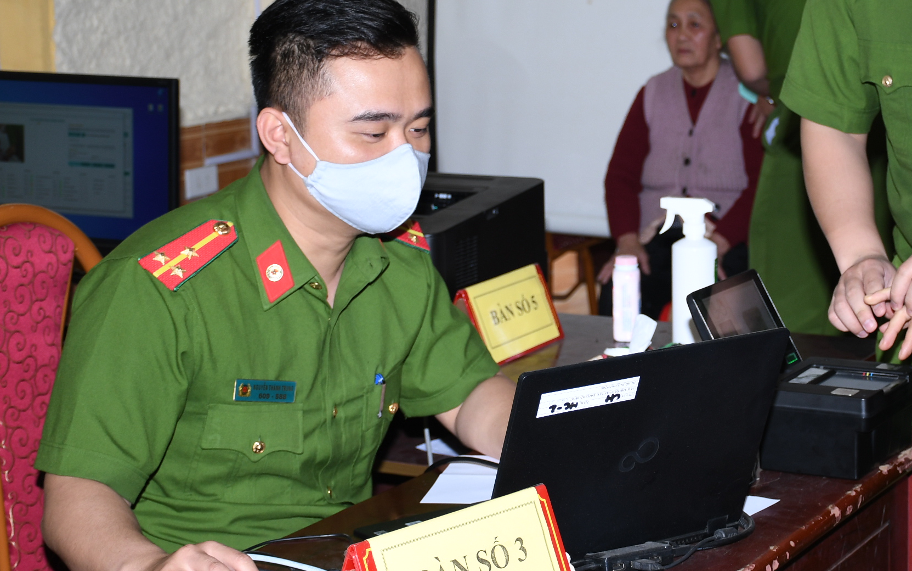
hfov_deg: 23.6
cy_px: 189
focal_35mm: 87
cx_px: 667
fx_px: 2163
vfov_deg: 15.0
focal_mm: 34
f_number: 4.2
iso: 250
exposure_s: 1/200
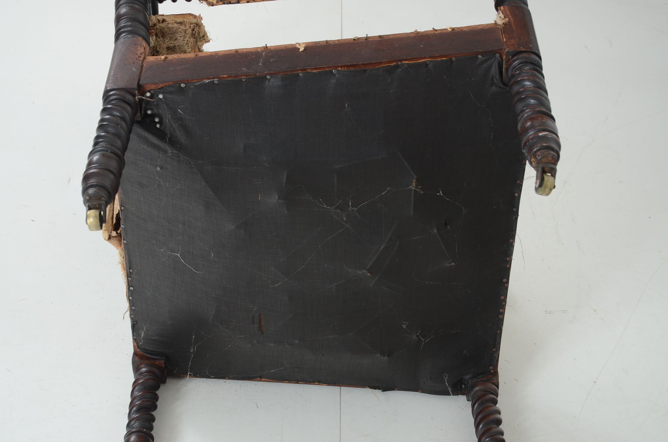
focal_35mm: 72
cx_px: 334
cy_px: 221
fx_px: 1333
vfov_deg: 18.8
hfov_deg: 28.1
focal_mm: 48
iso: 160
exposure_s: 1/80
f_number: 6.3
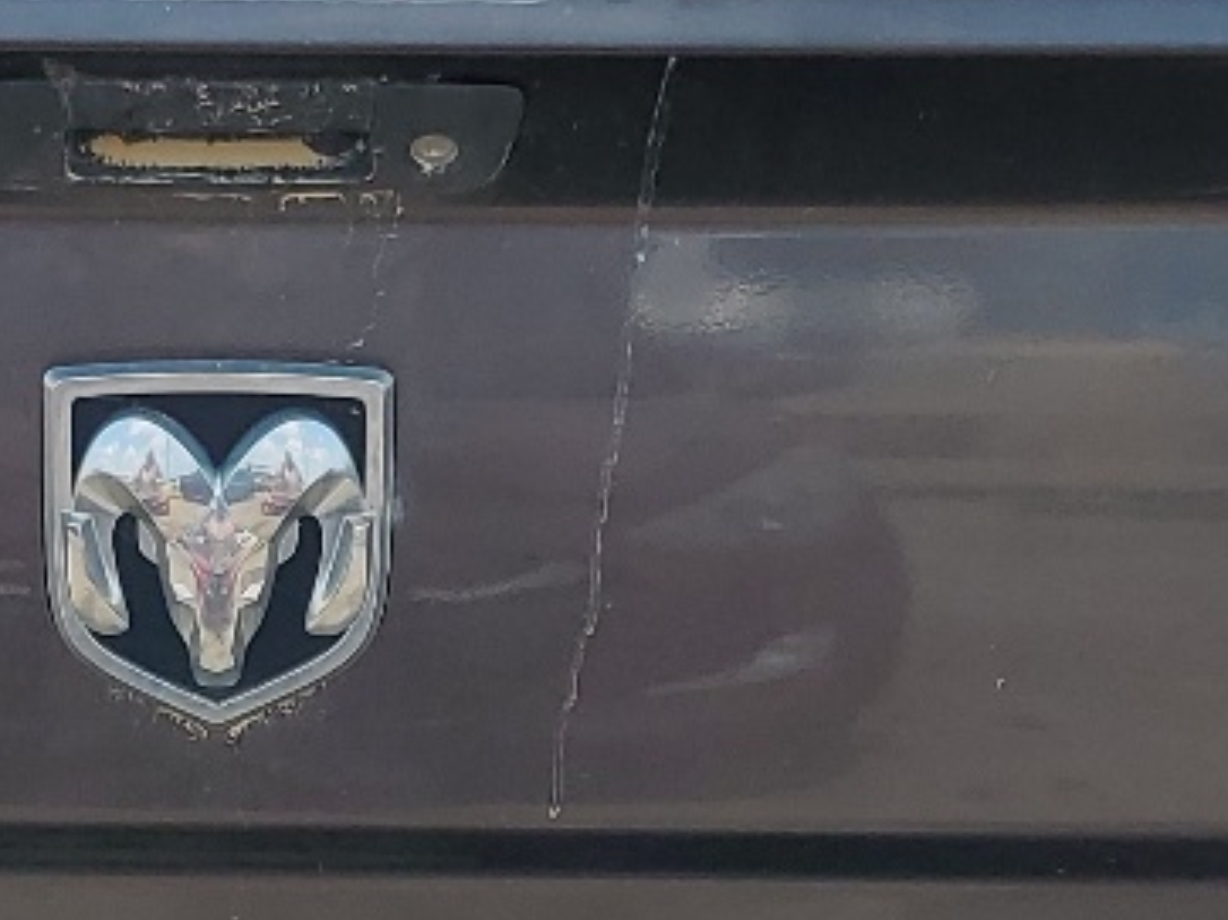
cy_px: 550
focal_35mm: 115
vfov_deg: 12.9
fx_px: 4077
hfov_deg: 16.9
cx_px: 176
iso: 50
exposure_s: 1/2500
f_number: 1.5
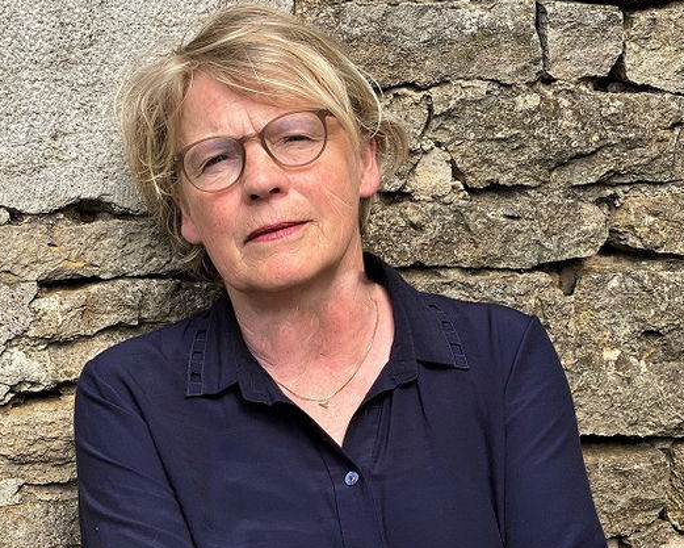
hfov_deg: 34.1
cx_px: 344
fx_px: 1114
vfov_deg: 27.6
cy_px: 273
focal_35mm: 55
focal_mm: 6
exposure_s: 1/410
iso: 20
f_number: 2
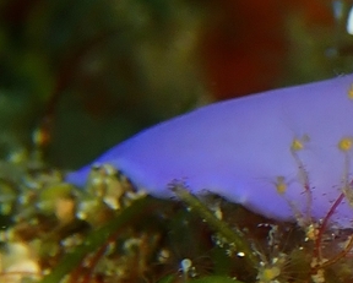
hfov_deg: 7.5
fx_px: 2625
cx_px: 632
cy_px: 127
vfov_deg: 6.2
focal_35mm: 251
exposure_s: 1/250
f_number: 5
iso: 125
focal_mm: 11.78
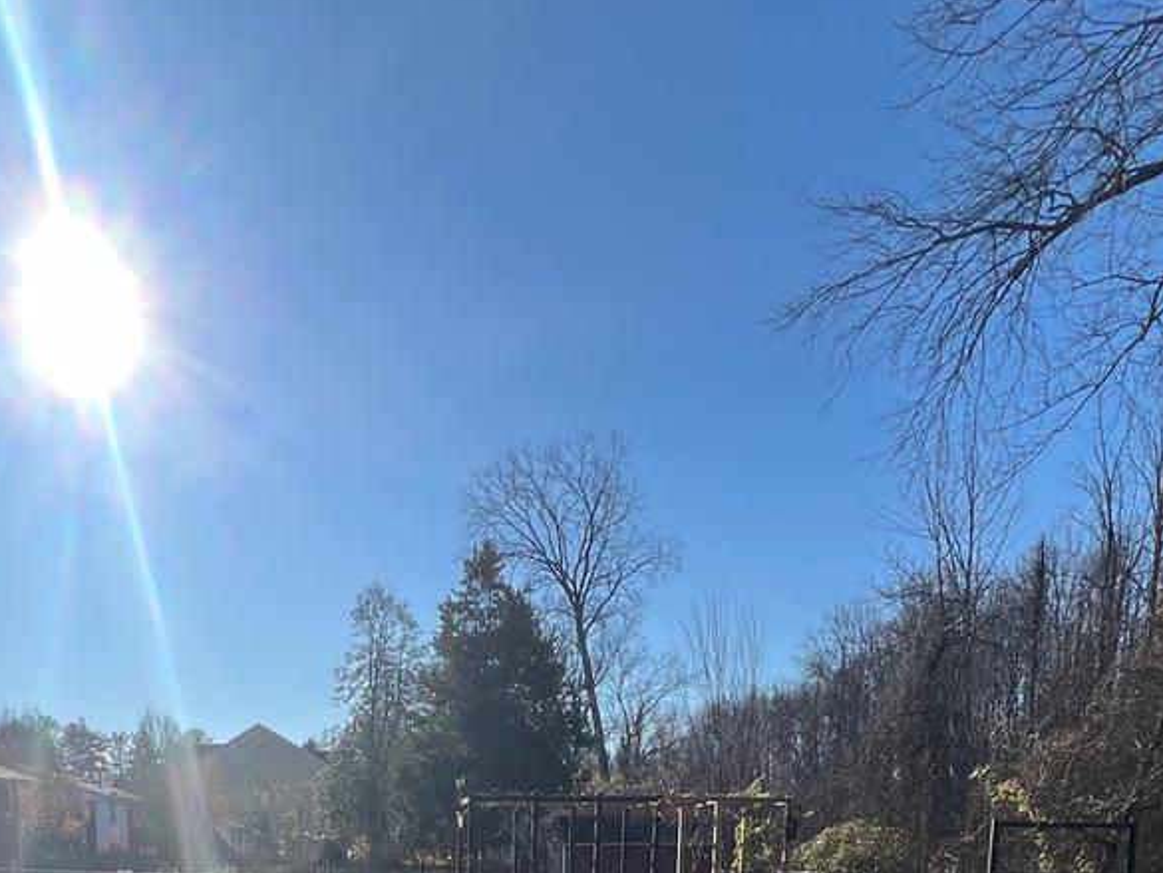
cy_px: 1026
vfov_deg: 35.5
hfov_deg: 55.4
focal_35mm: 32
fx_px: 1075
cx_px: 372
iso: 32
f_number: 1.8
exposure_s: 1/1119
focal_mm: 1.57
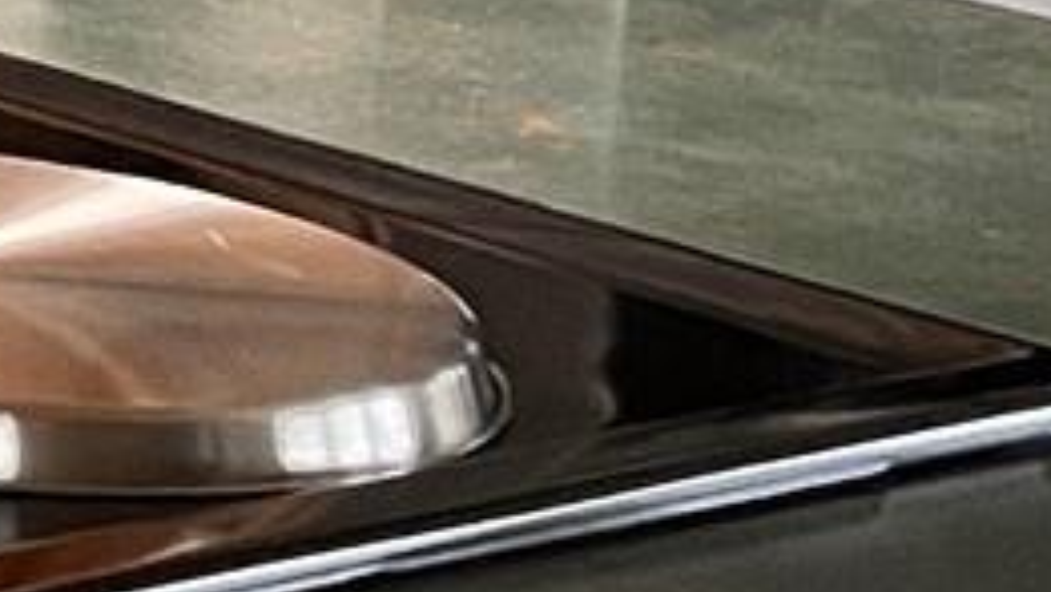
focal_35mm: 222
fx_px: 6189
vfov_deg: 5.4
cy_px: -624
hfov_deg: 8.0
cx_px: -2315
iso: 250
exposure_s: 1/60
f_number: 1.6
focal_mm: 5.1
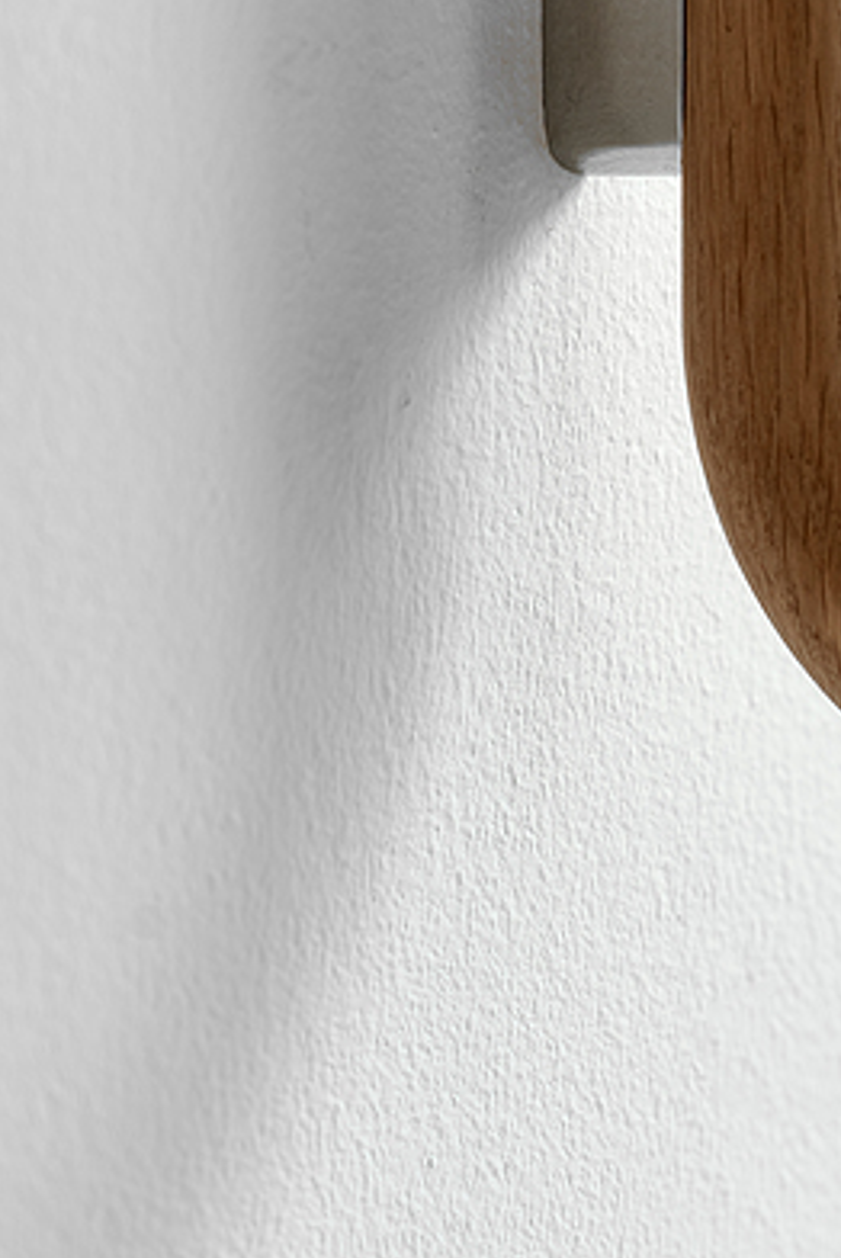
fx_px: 6576
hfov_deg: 7.3
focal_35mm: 188
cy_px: 120
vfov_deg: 10.9
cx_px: 807
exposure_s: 2
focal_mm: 85
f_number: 4.5
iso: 100
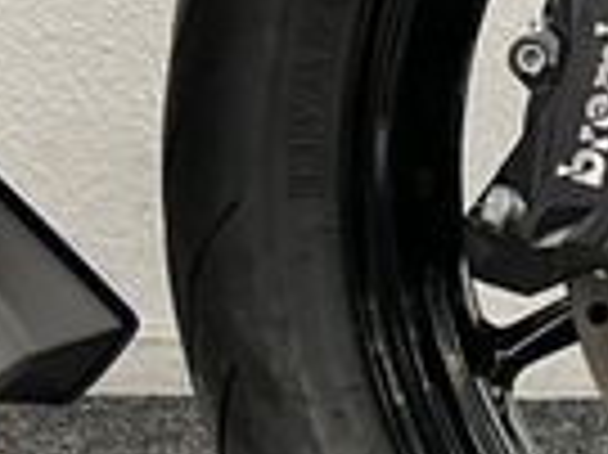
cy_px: 130
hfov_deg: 15.2
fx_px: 2158
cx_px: 829
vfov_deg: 12.0
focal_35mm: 123
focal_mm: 5.1
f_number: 1.6
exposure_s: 1/50
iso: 200
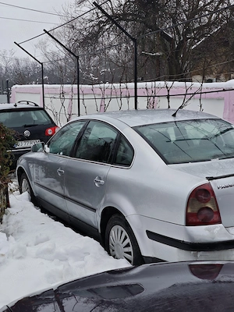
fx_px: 415
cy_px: 156
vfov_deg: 41.2
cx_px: 117
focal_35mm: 46
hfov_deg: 31.5
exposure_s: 1/753
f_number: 1.6
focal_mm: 6.55
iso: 50
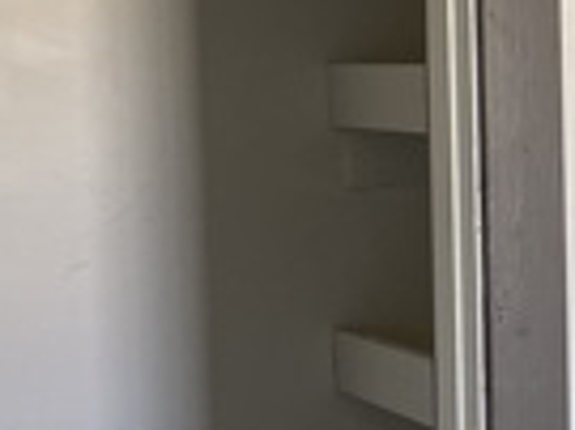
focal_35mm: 123
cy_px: 187
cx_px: 635
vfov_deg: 12.0
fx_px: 2041
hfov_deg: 15.6
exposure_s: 1/112
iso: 125
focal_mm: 4.25
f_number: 1.8
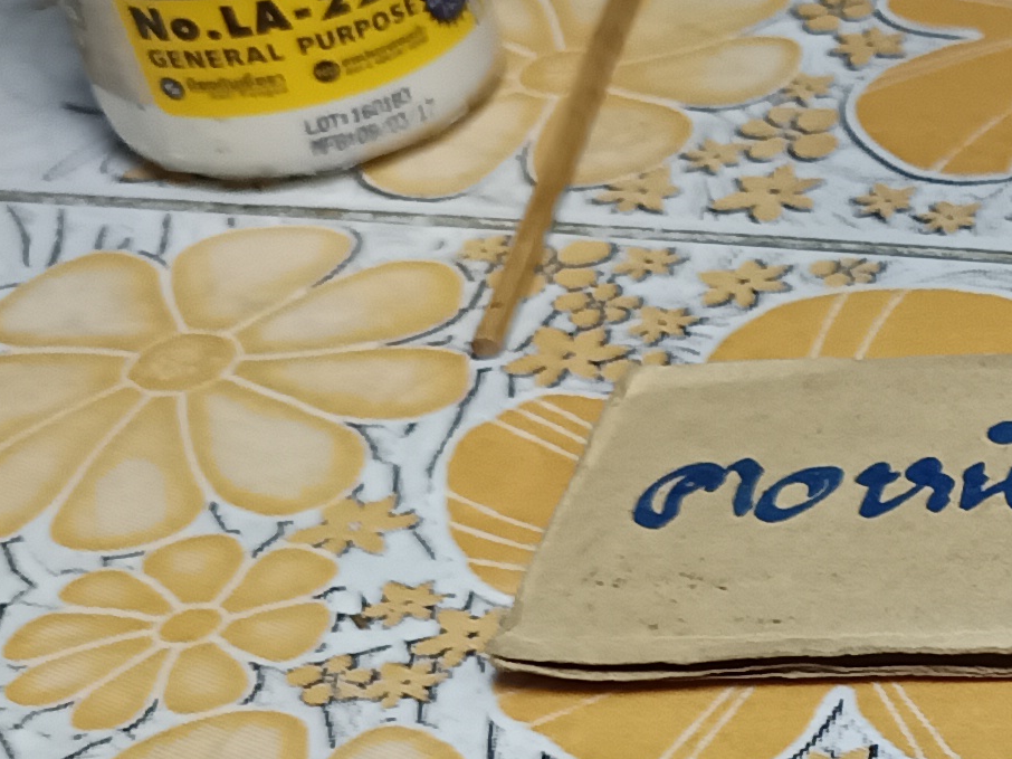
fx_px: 3098
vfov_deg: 13.5
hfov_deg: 16.1
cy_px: 942
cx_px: 1746
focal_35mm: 106
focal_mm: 5.31
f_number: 1.7
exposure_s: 1/25
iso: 982
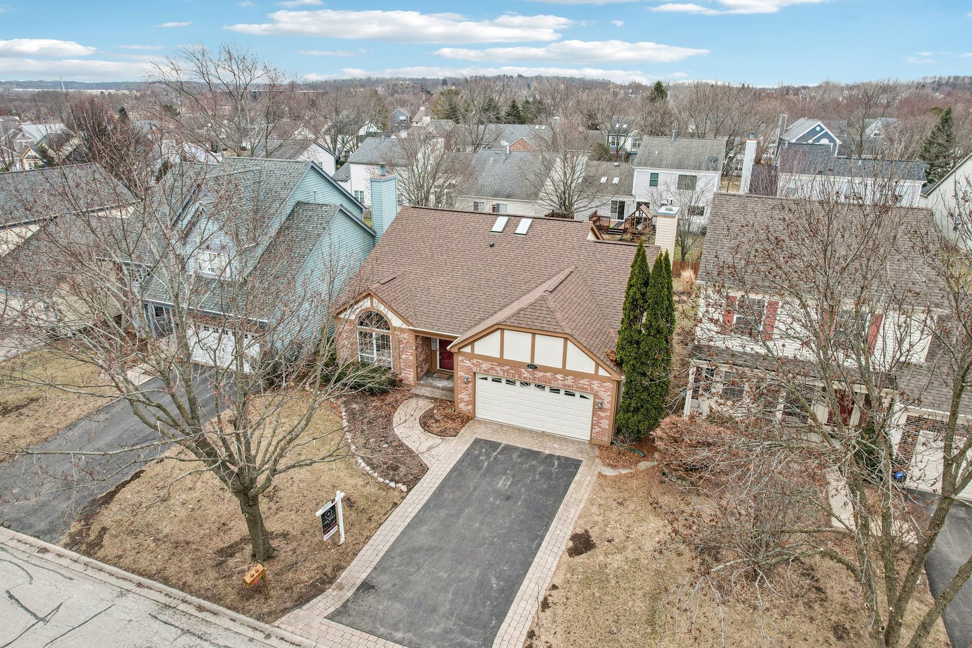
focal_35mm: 22
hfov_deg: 78.6
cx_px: 486
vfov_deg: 57.2
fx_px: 594
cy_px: 324
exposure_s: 1/1000
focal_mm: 8.4
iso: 150
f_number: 2.8
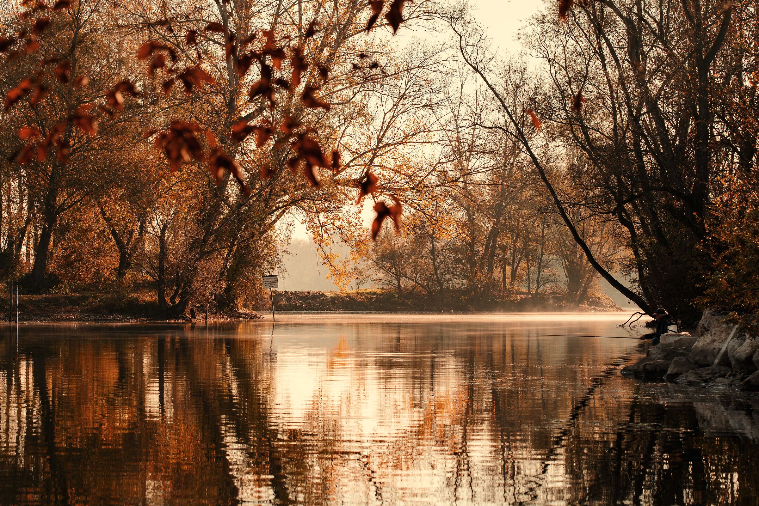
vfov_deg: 13.7
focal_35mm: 100
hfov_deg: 20.4
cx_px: 380
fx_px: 2109
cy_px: 253
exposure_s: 1/160
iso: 100
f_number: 7.1
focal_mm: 100
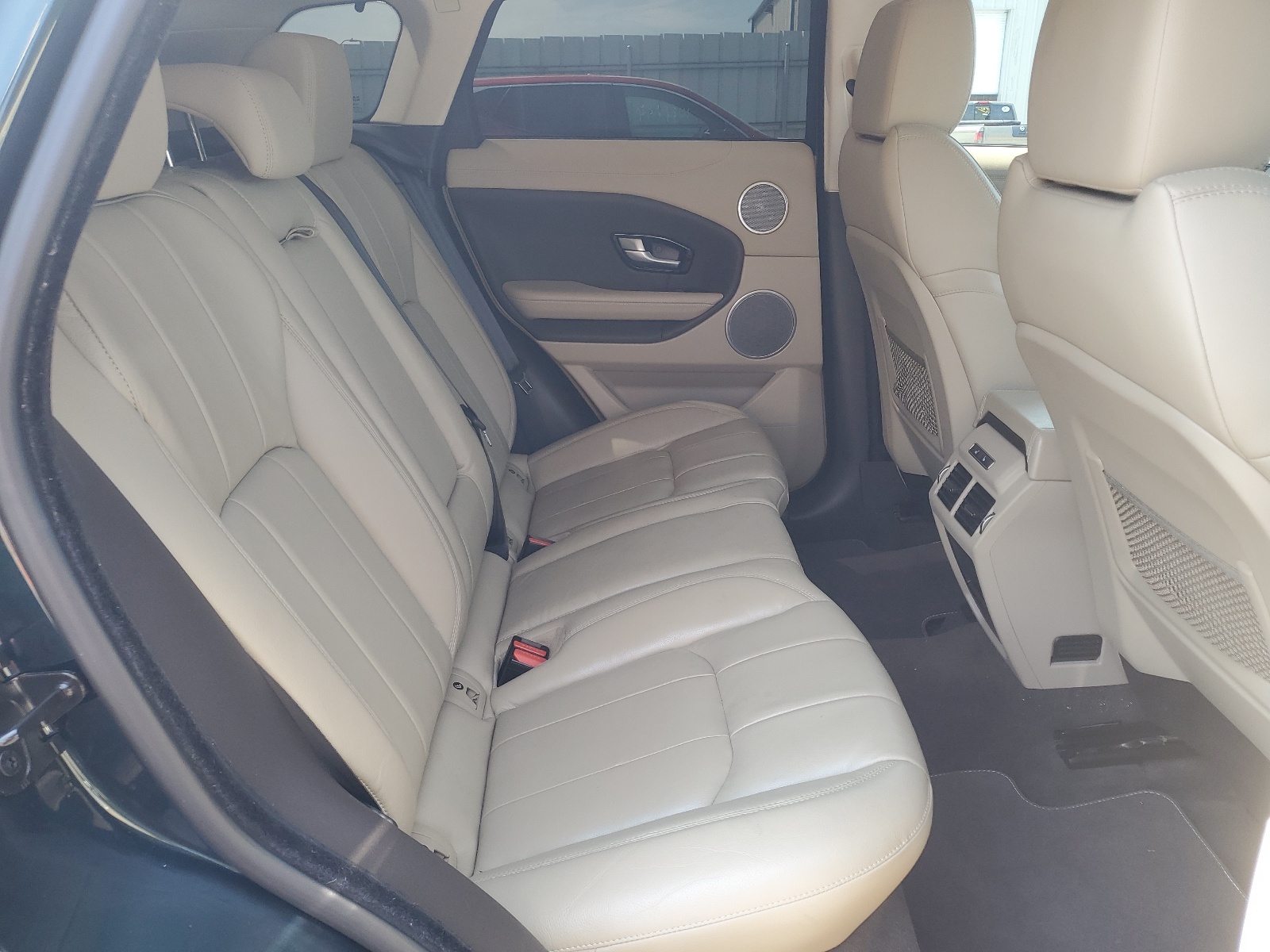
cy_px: 476
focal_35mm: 26
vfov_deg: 53.1
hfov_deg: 67.3
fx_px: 954
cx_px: 635
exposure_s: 1/128
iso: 50
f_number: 1.5
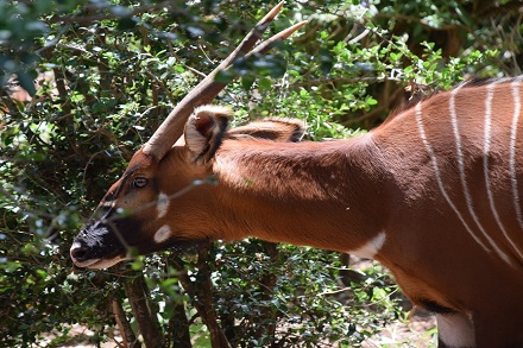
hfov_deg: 10.2
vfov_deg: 6.8
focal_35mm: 202
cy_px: 174
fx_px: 2941
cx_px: 262
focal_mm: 135
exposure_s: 1/250
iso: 560
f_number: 5.6
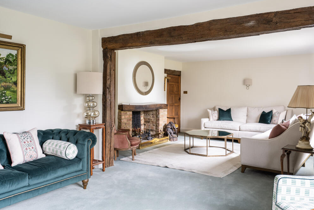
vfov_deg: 42.3
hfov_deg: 60.3
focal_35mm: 31
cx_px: 162
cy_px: 104
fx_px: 270
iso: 100
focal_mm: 30
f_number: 4.5
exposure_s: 1/10
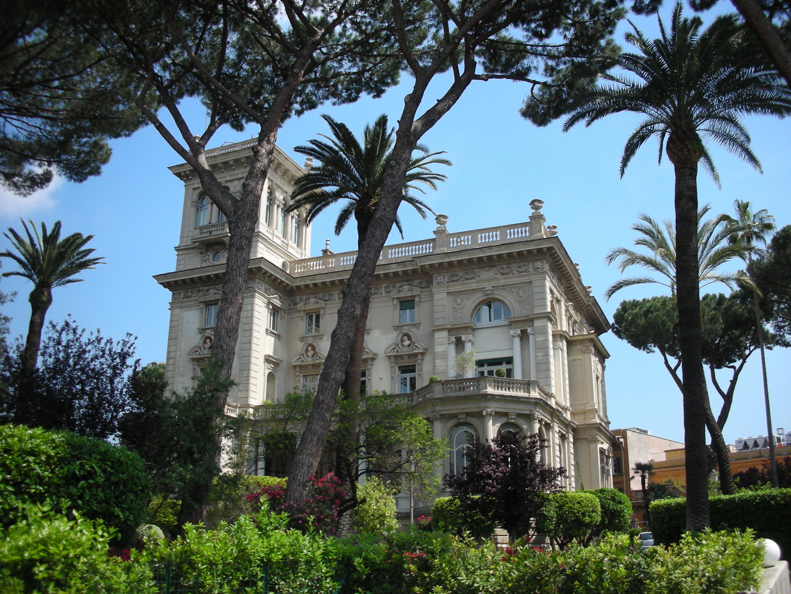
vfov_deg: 40.7
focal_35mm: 35
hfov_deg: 52.6
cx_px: 396
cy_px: 297
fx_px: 800
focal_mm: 5.8
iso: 50
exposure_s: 1/62
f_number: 8.5
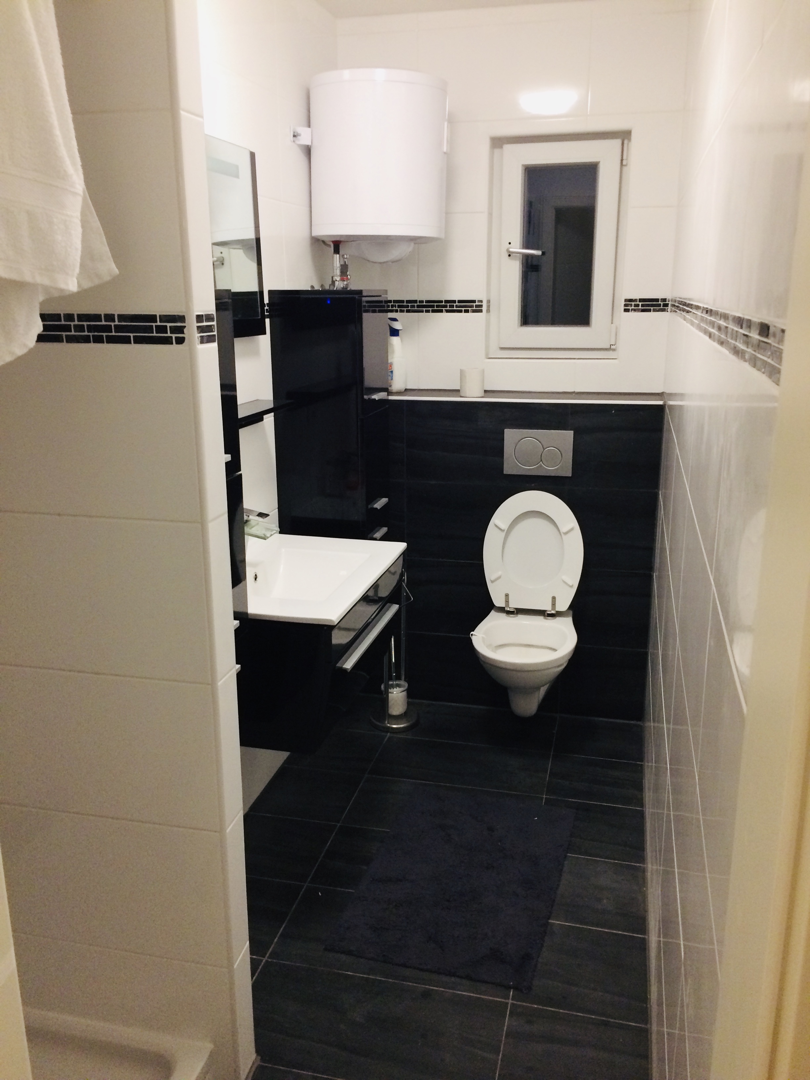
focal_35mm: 29
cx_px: 405
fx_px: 905
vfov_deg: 61.7
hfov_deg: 48.2
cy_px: 540
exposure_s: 1/33
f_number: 2.2
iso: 250
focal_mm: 4.15
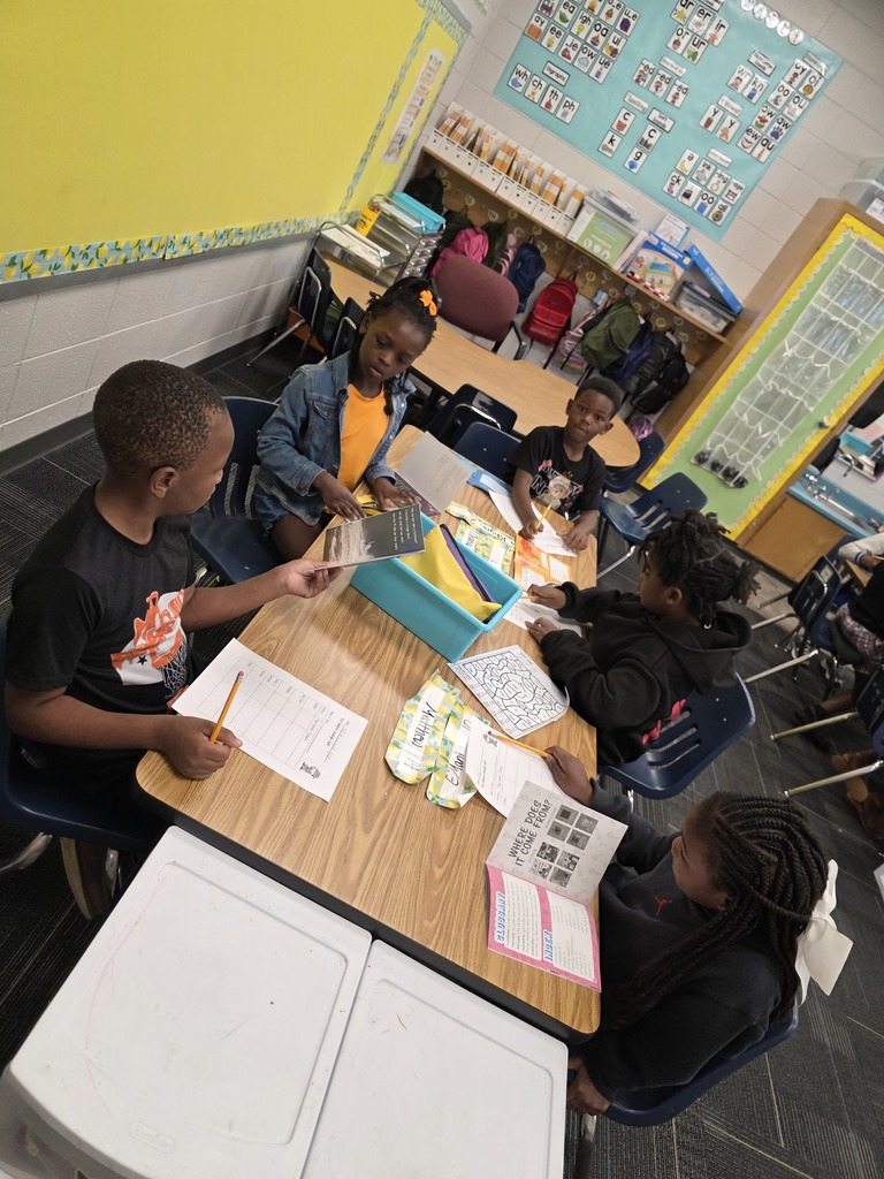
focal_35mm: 23
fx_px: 783
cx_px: 442
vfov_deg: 73.9
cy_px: 590
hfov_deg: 58.9
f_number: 1.7
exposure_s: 1/120
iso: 250
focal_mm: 6.3
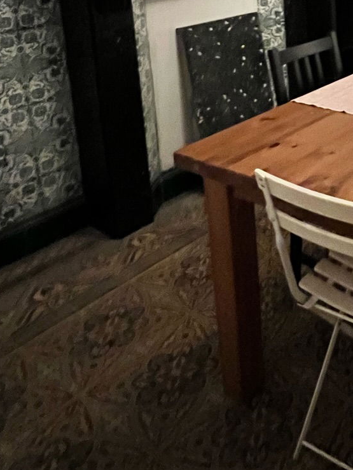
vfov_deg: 43.6
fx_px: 489
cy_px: -4
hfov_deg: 30.9
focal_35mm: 36
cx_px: 460
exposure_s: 1/33
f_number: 1.8
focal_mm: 1.57
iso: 1250
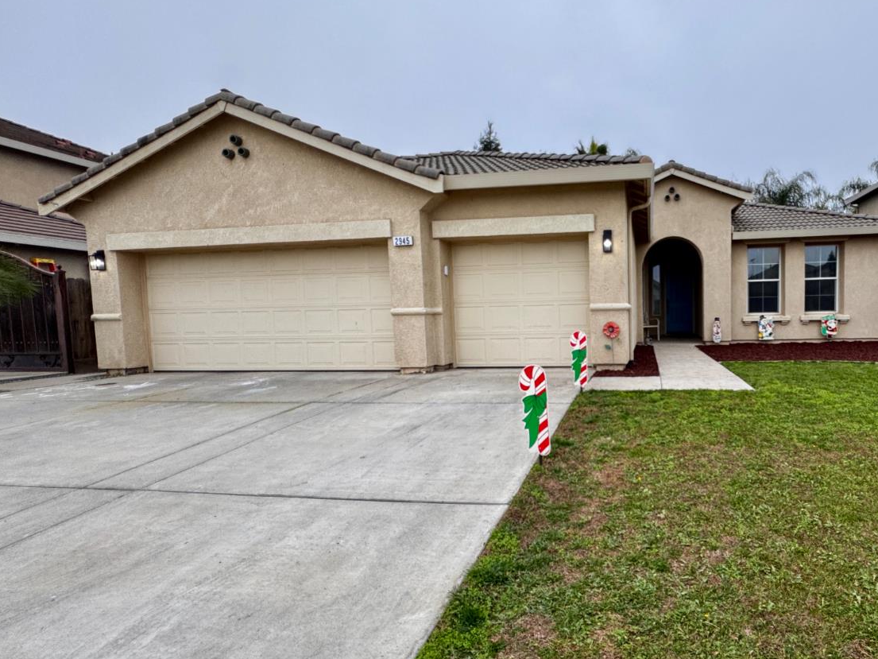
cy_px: 348
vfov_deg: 68.6
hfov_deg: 81.5
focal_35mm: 19
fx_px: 482
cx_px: 592
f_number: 2.2
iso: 40
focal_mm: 2.22
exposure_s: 1/821
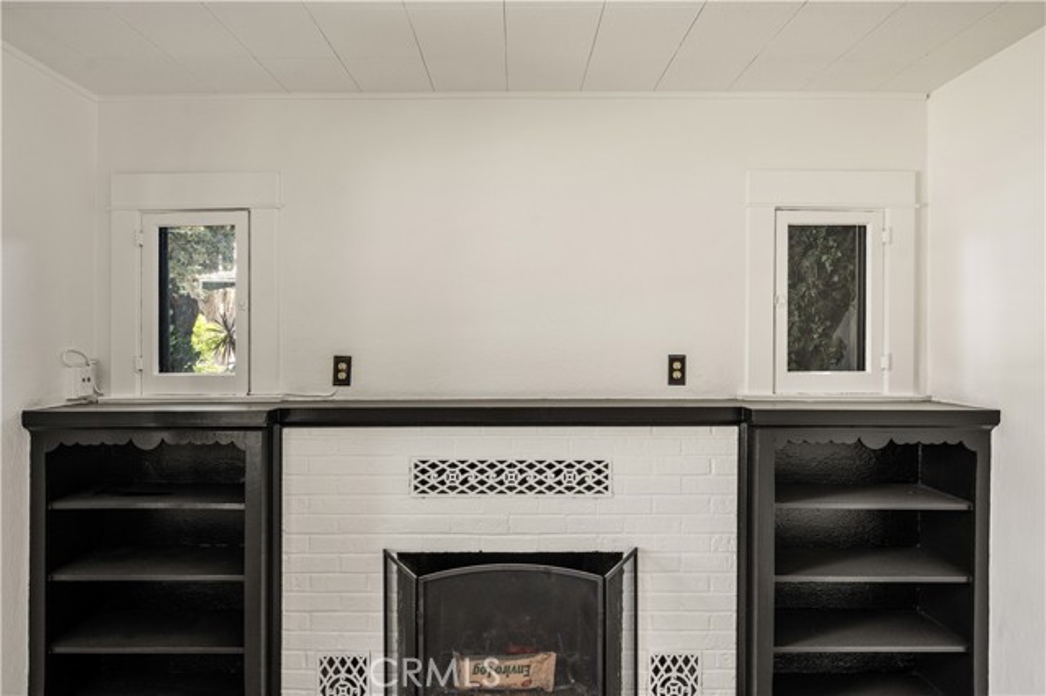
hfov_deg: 90.0
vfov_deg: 67.3
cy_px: 348
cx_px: 523
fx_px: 523
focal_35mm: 18
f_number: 6.3
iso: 100
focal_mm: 18
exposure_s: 1/50
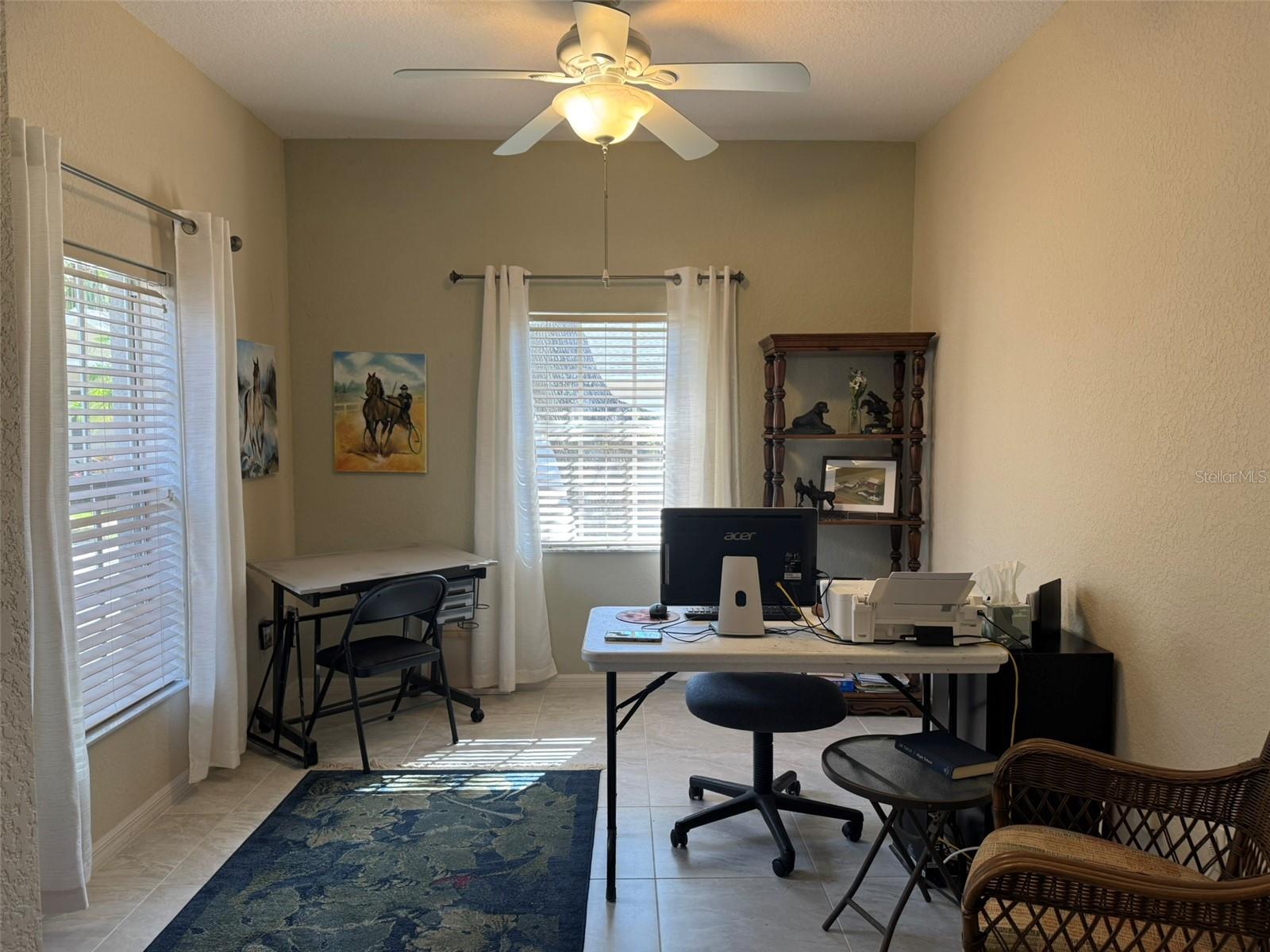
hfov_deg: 71.6
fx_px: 881
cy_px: 476
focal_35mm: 24
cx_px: 635
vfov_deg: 56.8
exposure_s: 1/120
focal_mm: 6.76
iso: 100
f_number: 1.78
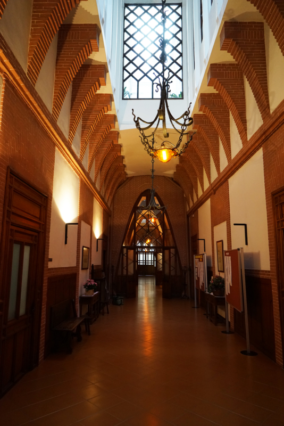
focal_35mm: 24
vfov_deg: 73.7
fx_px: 284
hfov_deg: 53.2
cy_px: 213
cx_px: 142
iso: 3200
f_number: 4
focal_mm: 24
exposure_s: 1/160
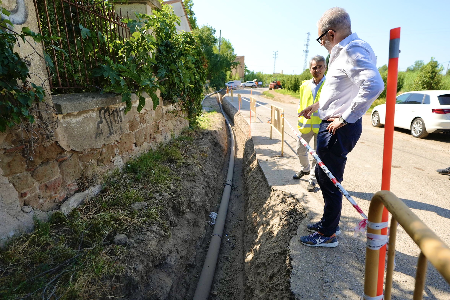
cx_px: 225
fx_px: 175
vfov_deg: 81.2
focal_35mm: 14
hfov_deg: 104.3
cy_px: 150
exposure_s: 1/2500
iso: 400
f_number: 2.8
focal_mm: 14
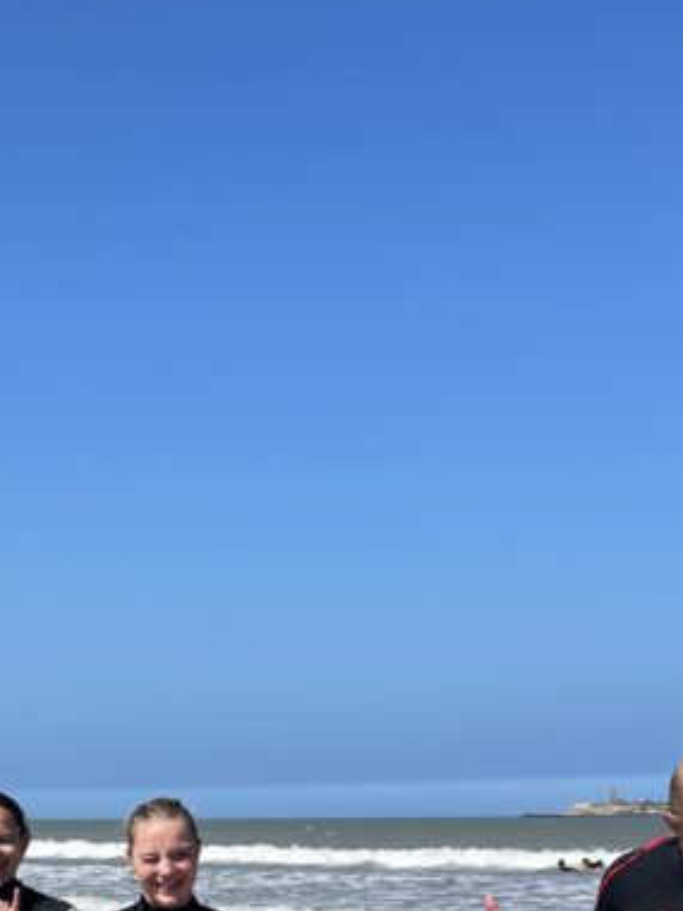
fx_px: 1842
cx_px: 249
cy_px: 933
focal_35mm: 70
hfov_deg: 21.0
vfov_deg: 26.2
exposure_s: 1/5618
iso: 50
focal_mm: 5.1
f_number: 1.6
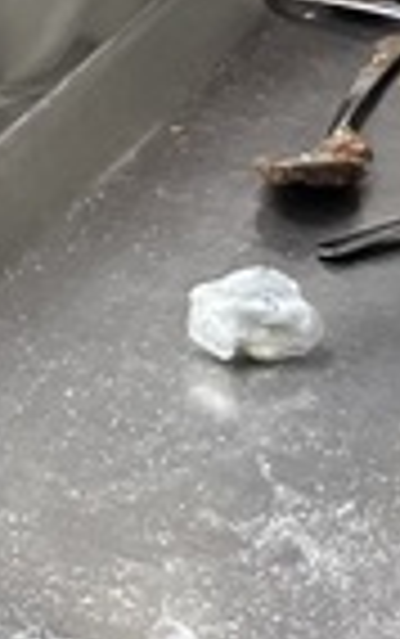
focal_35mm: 199
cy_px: -1170
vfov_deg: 8.9
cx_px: 171
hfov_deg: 6.6
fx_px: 3464
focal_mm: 5.1
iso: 100
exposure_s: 1/120
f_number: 1.6
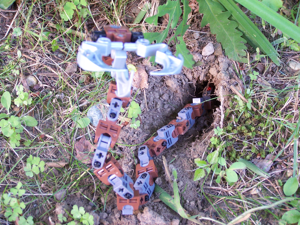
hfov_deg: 28.2
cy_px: 112
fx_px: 598
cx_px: 150
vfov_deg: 21.3
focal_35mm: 69
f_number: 3.2
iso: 140
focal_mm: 11.5
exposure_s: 1/20
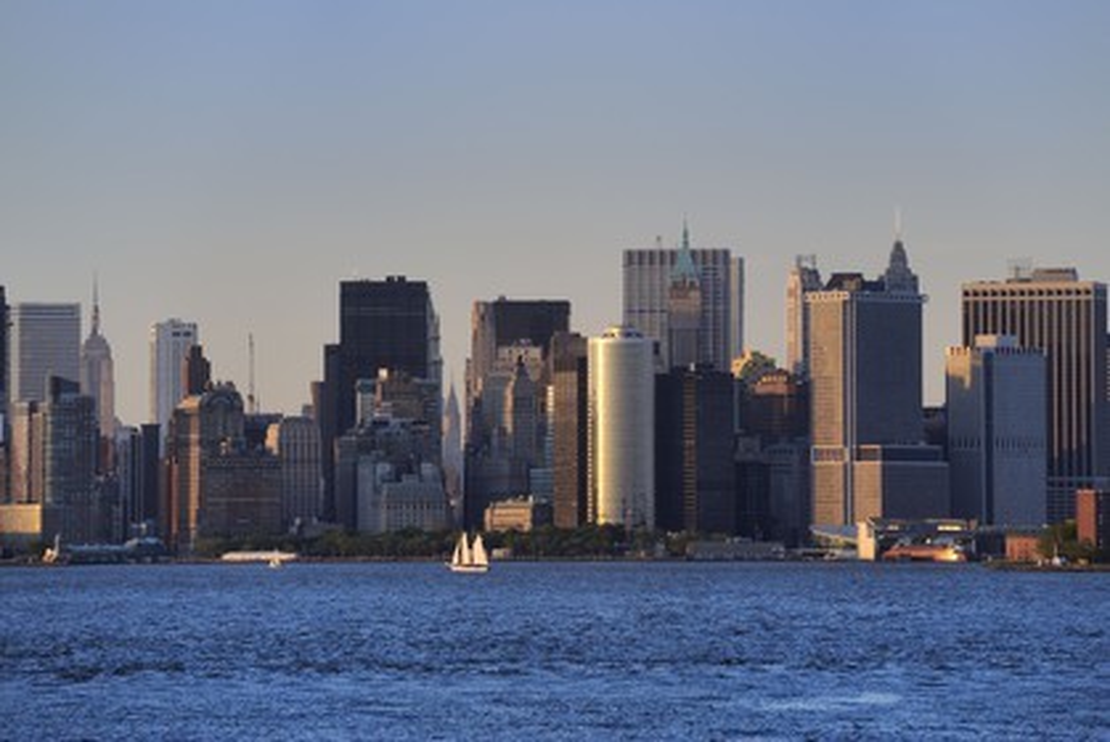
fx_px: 6171
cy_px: 371
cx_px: 555
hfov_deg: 10.3
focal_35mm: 200
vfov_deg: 6.9
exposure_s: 1/320
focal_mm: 200
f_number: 5
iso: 400
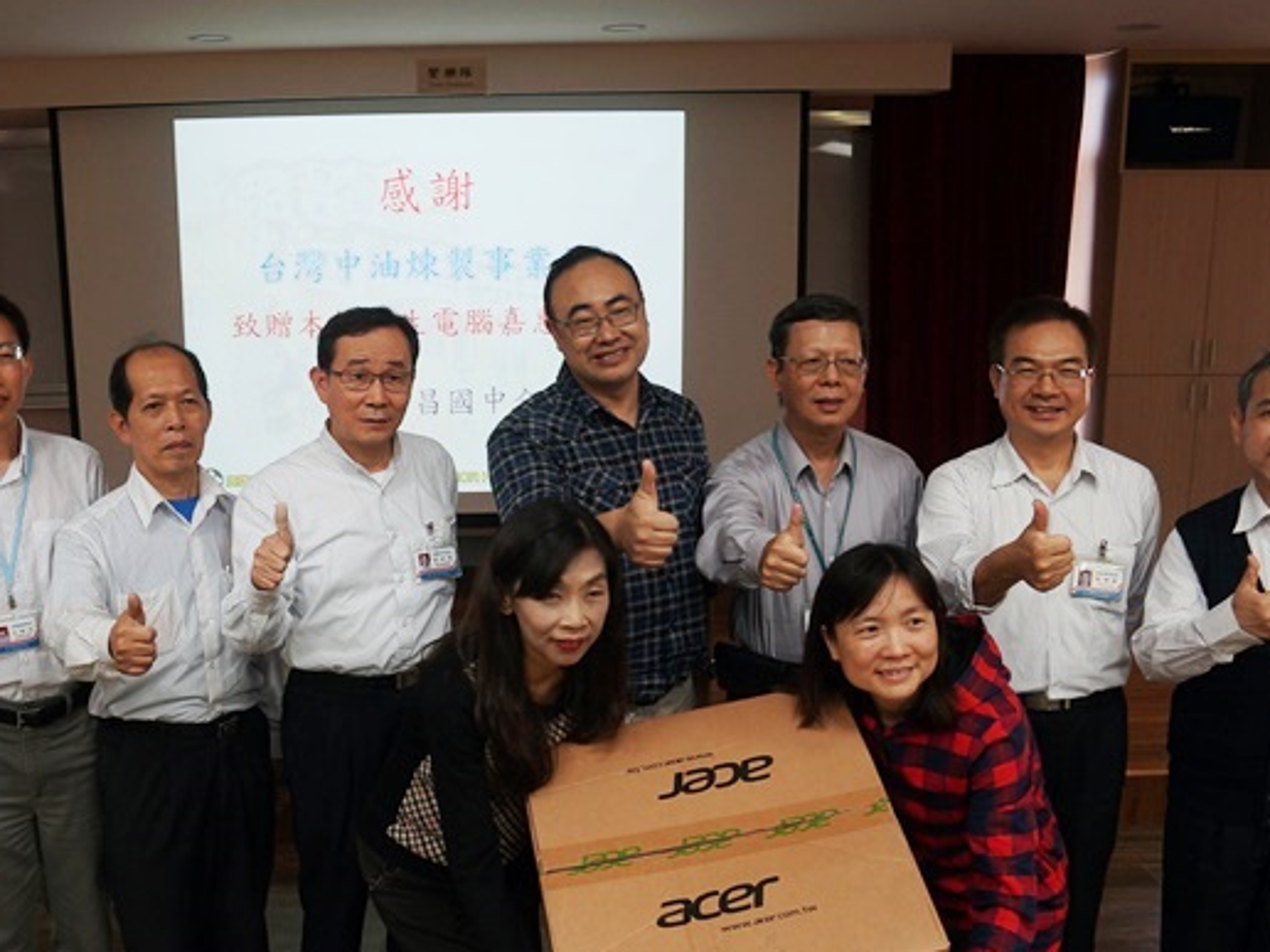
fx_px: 1357
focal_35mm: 37
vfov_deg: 38.4
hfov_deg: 49.6
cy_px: 604
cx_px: 474
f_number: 4
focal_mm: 16
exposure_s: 1/60
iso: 200
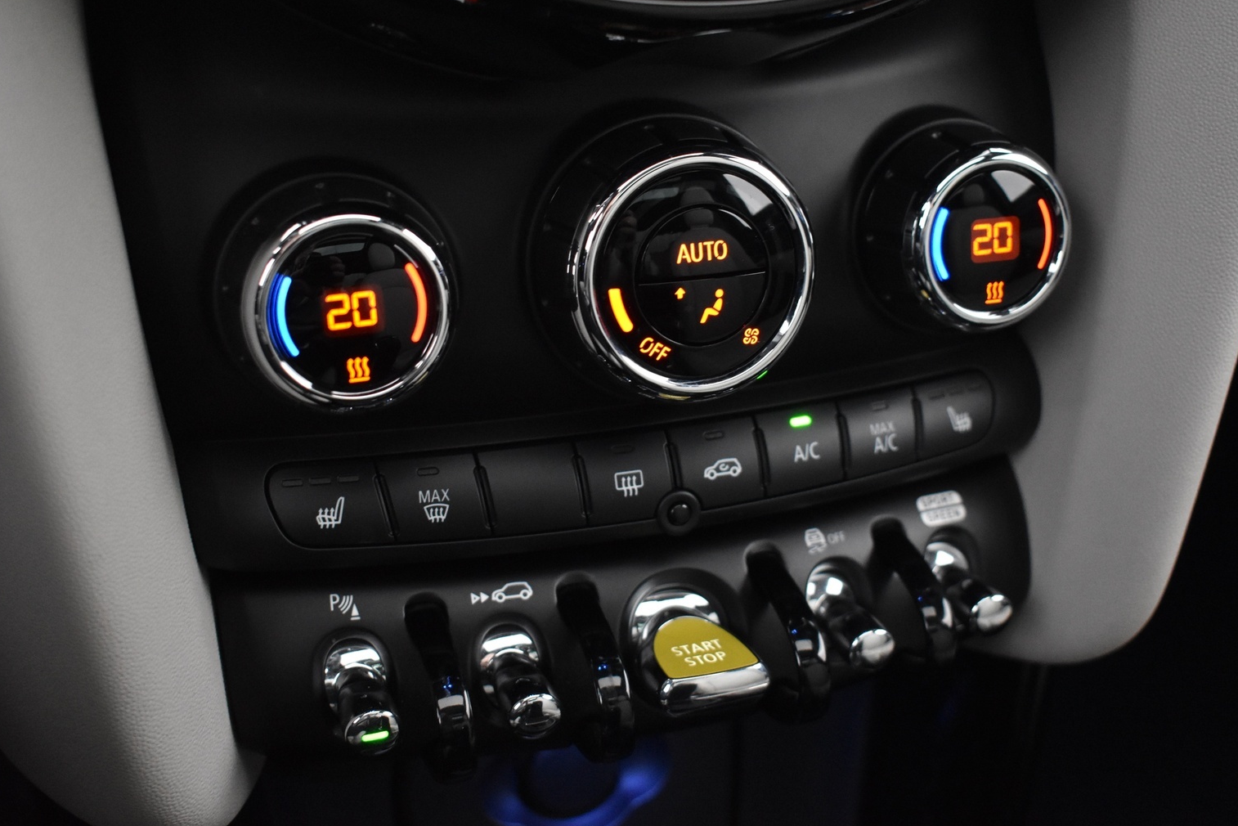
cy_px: 416
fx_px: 1600
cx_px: 638
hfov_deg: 42.3
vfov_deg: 28.9
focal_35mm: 47
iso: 3200
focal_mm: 29
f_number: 4.2
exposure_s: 1/20
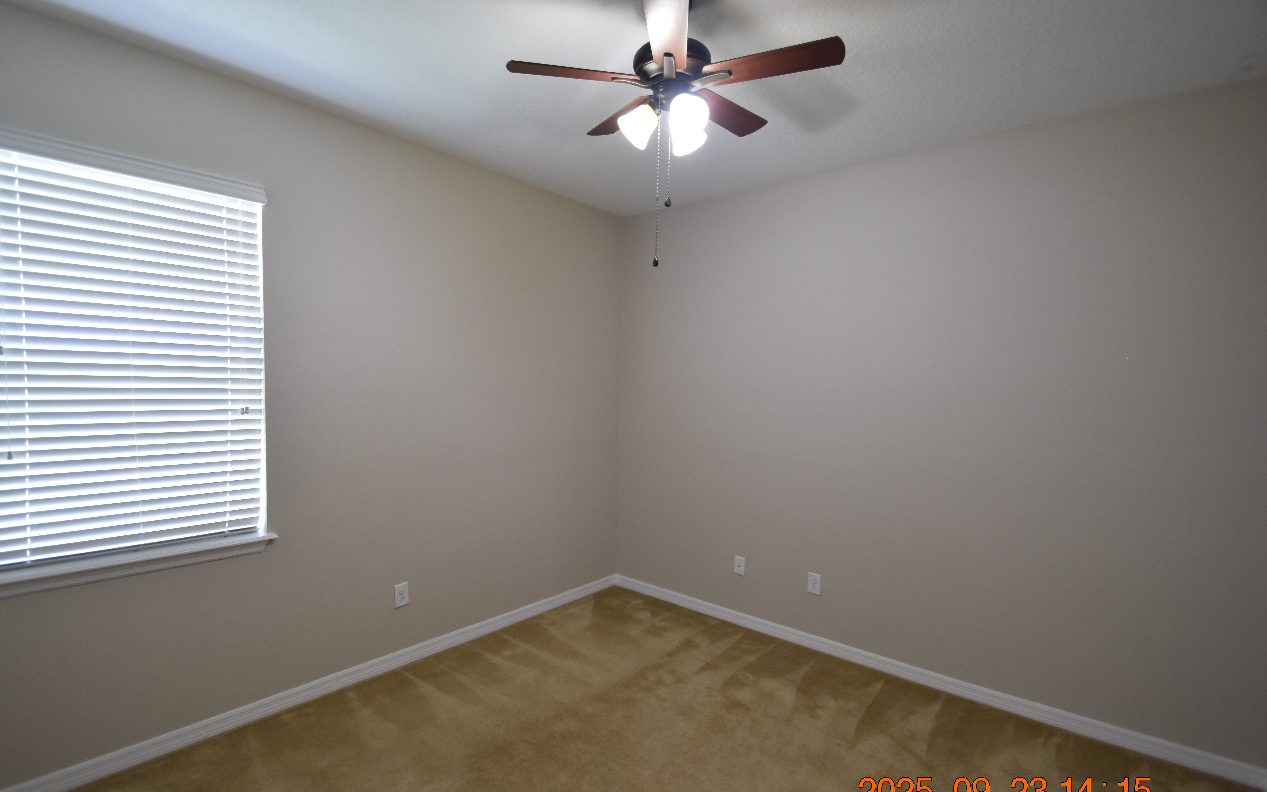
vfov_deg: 71.2
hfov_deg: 97.8
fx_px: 552
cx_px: 614
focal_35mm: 16
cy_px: 416
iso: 800
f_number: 3.5
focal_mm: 10
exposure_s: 1/45
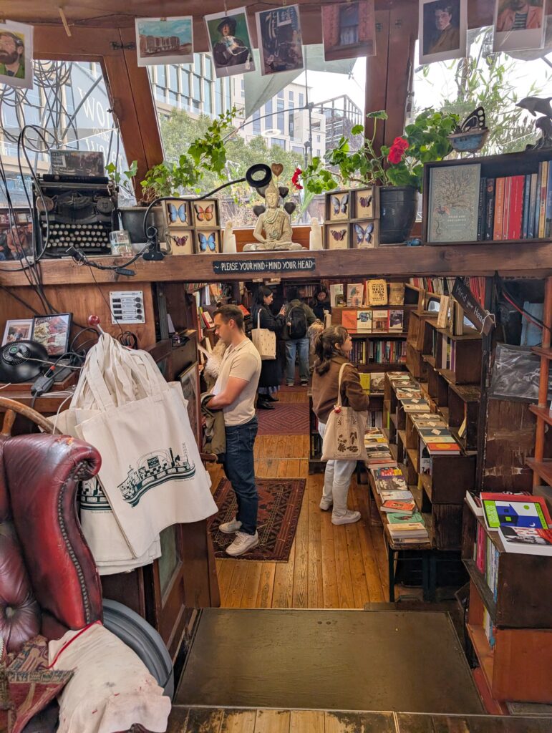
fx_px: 509
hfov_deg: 56.9
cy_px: 366
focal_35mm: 24
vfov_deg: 71.5
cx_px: 276
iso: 110
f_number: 1.68
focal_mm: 6.9
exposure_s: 1/295
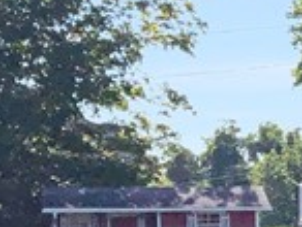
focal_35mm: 196
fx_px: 1713
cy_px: 68
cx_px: 819
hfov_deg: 8.8
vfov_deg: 7.6
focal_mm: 4
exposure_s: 1/6897
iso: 25
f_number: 1.8
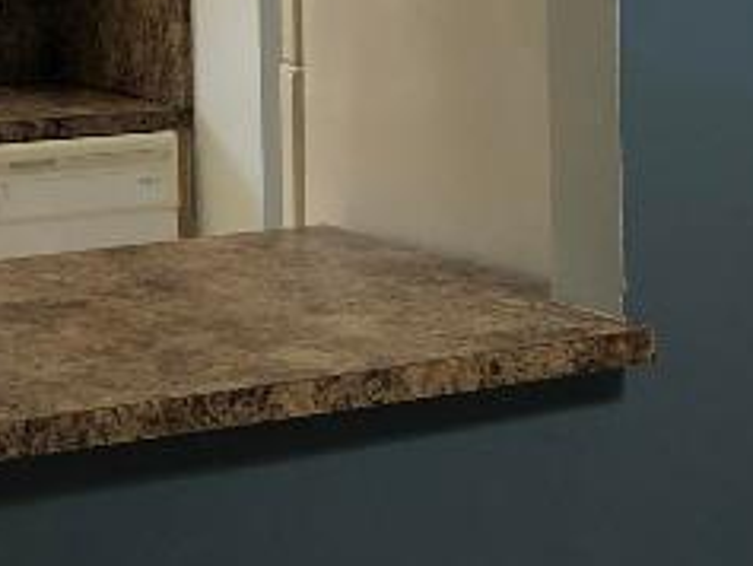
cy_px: -3
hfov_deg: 16.2
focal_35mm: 121
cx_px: 187
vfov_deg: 12.1
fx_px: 2633
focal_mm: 3.99
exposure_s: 1/24
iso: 32
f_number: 1.8
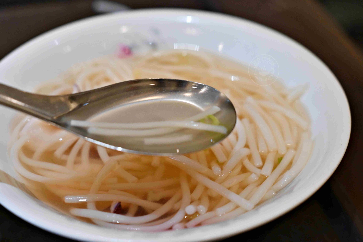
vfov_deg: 18.2
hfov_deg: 27.0
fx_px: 756
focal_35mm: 75
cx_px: 182
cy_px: 121
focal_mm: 50
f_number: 3.2
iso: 560
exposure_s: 1/200
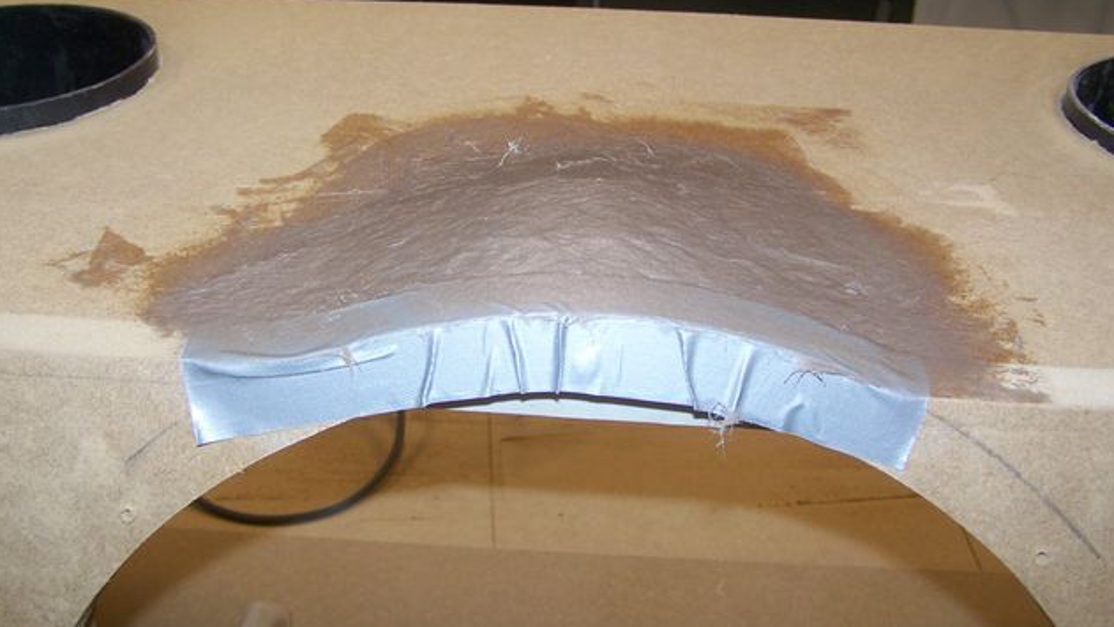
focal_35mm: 42
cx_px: 558
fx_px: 1241
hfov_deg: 48.4
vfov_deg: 28.3
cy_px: 302
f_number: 2.8
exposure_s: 1/60
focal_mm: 6.3
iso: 80
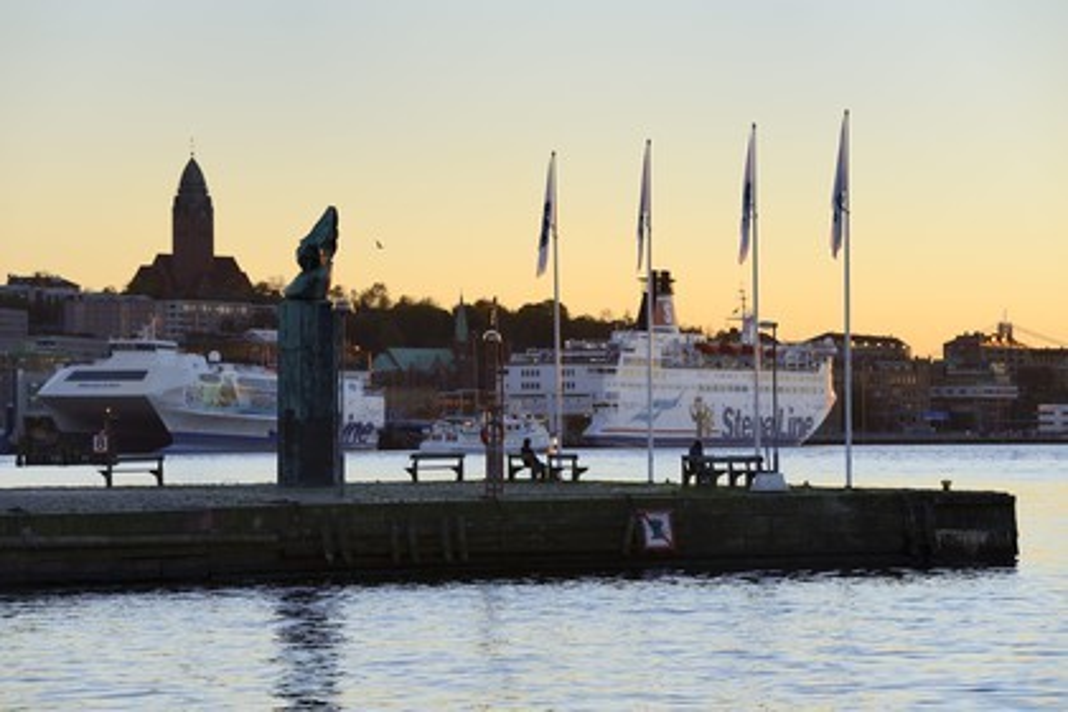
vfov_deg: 9.1
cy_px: 356
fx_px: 4450
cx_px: 534
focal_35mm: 150
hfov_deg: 13.7
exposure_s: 1/160
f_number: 8
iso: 200
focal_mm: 150
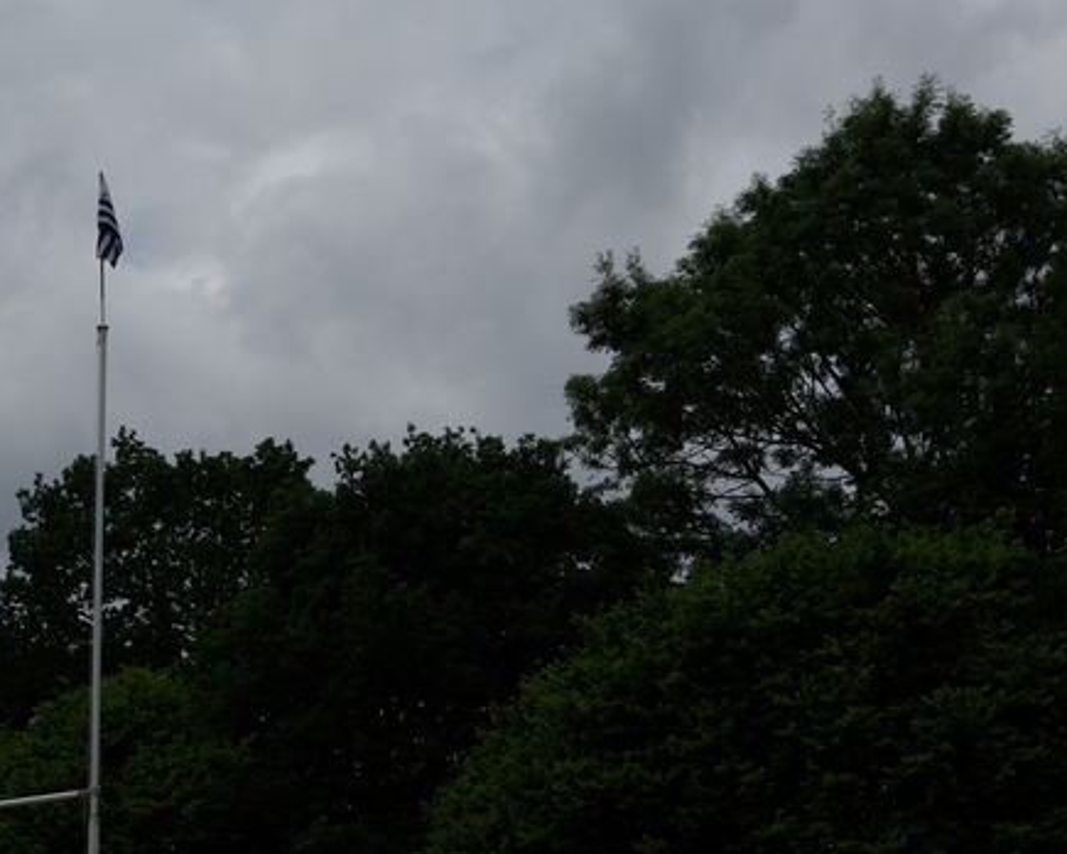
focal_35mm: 83
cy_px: 368
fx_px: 2621
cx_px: 289
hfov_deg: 22.8
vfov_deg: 18.5
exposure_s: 1/750
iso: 100
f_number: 9.5
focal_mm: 40
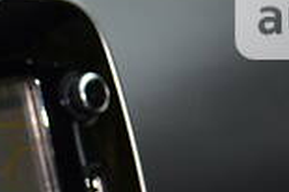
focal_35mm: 309
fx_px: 2478
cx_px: -214
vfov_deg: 4.3
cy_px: 454
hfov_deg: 6.5
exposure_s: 1/60
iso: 200
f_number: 5.3
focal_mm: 40
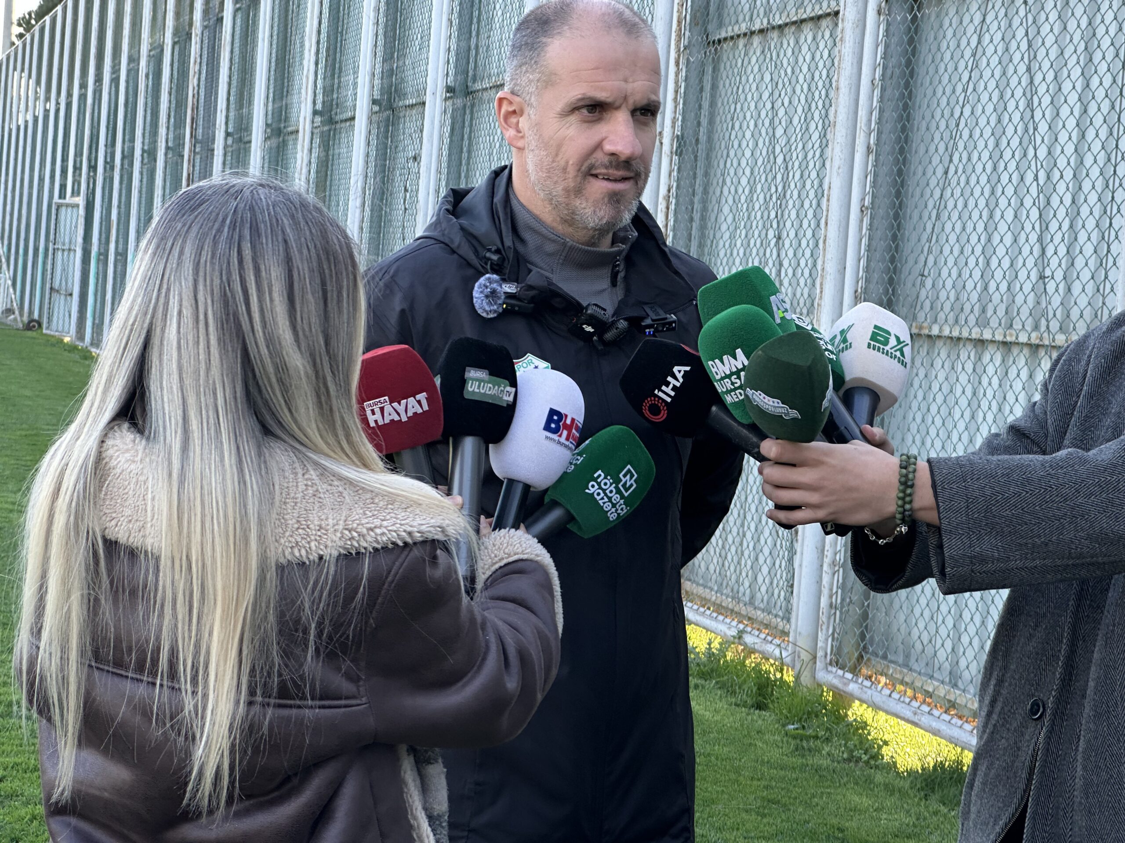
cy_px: 422
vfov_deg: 19.1
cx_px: 562
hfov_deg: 25.3
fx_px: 2502
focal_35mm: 77
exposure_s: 1/99
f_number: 2.8
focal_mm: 9
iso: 50
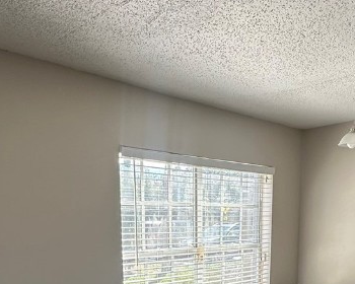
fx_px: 420
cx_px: 160
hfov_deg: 45.7
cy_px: 290
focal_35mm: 40
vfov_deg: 33.8
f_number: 2.2
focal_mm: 2.22
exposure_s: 1/287
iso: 40
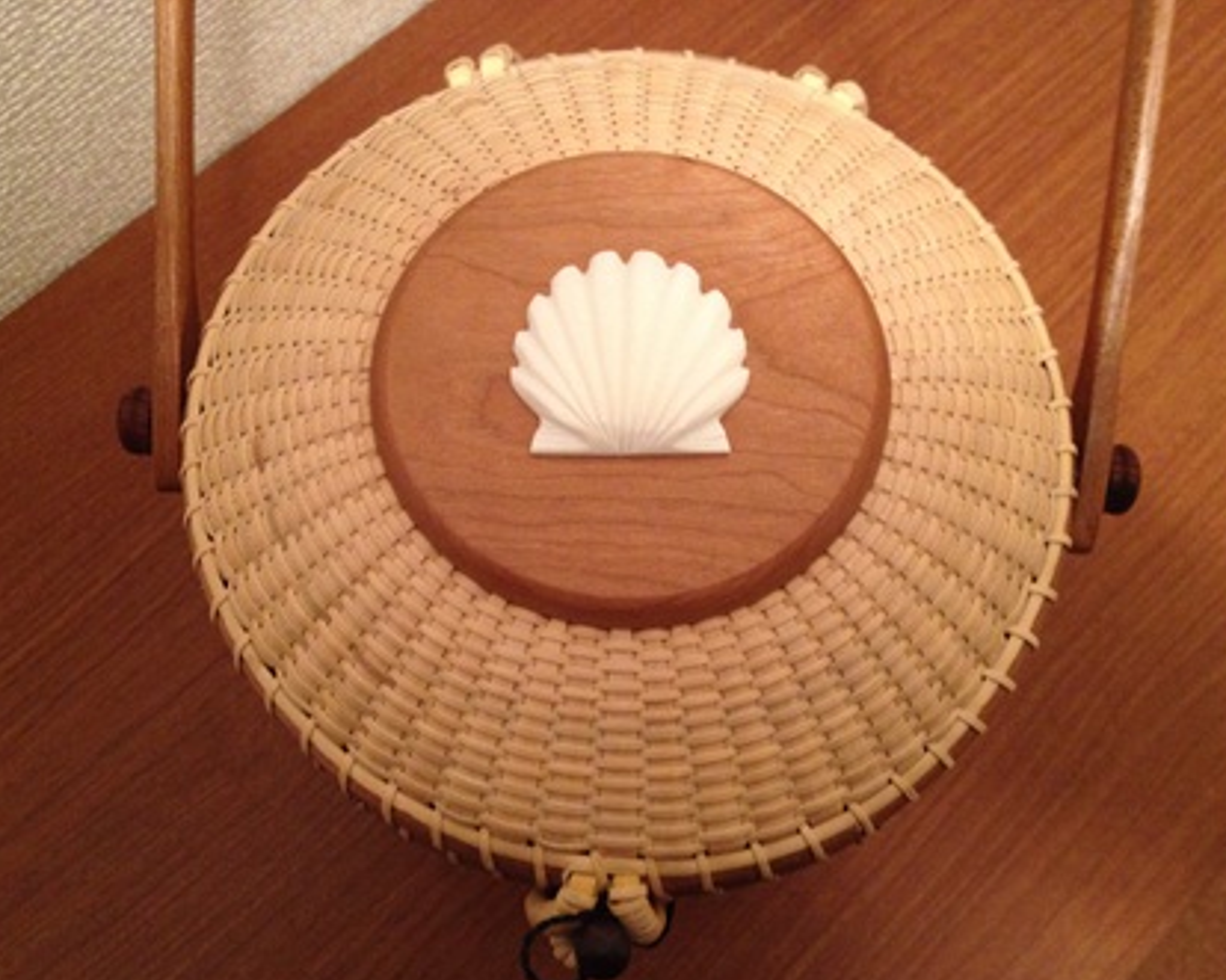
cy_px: 494
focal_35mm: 37
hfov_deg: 49.1
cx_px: 607
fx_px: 1342
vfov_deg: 40.1
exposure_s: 1/20
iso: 320
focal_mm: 4.28
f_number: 2.4
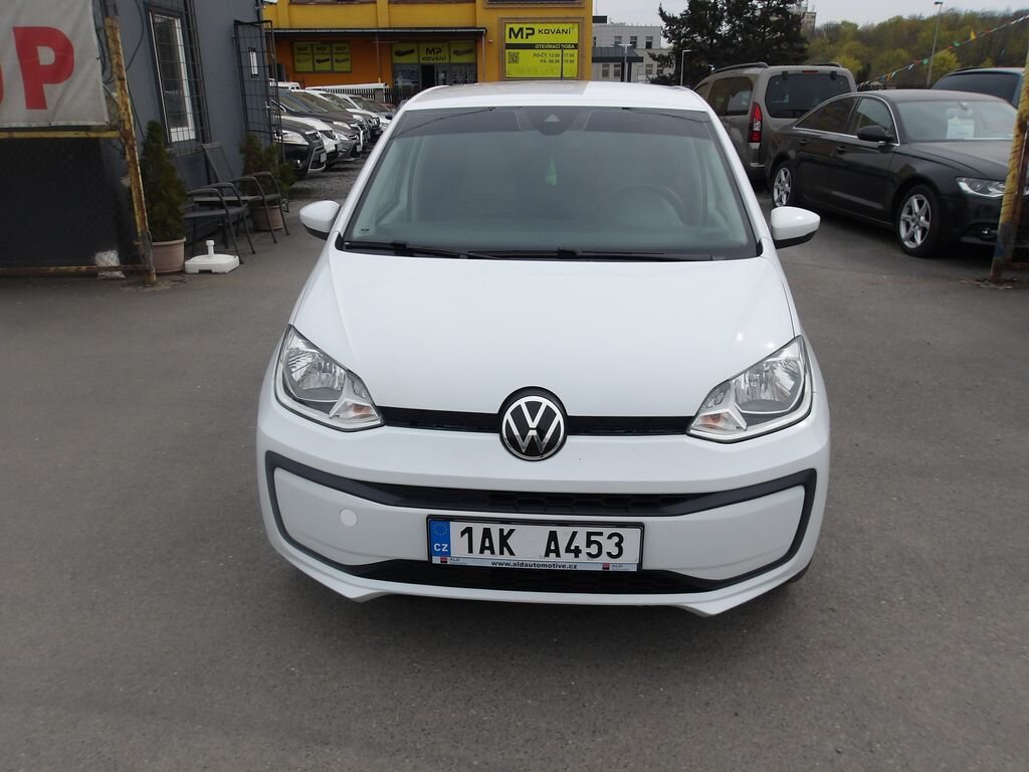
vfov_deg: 51.4
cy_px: 386
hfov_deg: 65.3
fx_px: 803
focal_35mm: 27
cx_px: 514
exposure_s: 1/137
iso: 100
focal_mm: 4.9
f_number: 10.4
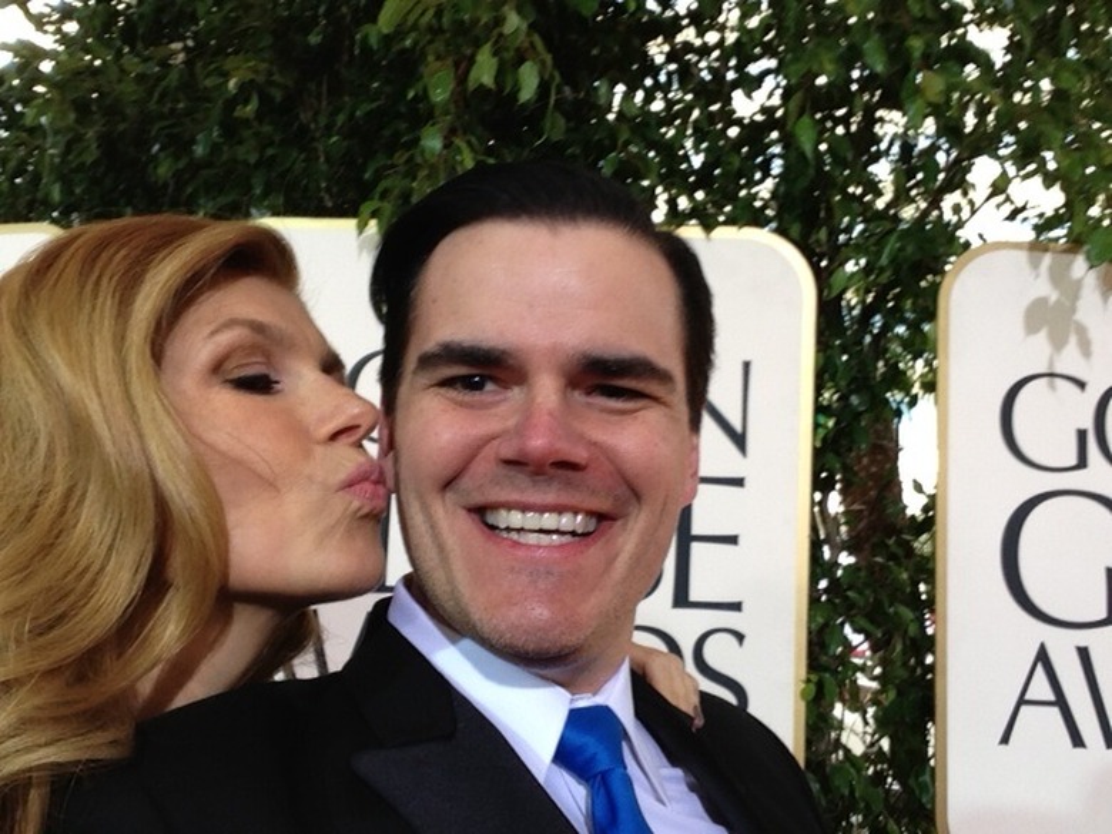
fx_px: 1124
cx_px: 556
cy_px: 417
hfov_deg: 52.6
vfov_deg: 40.7
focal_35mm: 35
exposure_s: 1/40
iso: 40
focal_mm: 2.18
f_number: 2.4
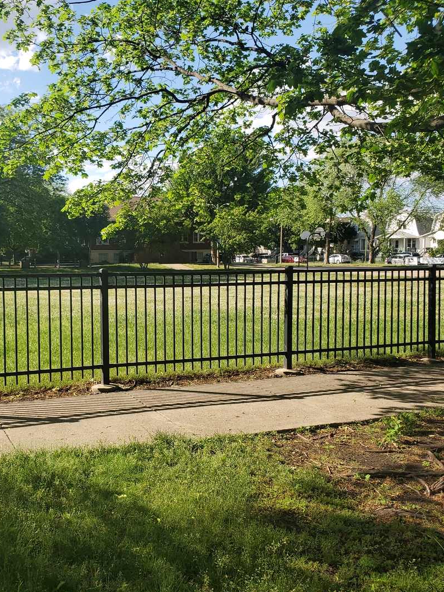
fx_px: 599
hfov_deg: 40.2
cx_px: 152
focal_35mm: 35
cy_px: 295
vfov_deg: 52.6
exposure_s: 1/816
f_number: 2.4
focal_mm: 4.3
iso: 50
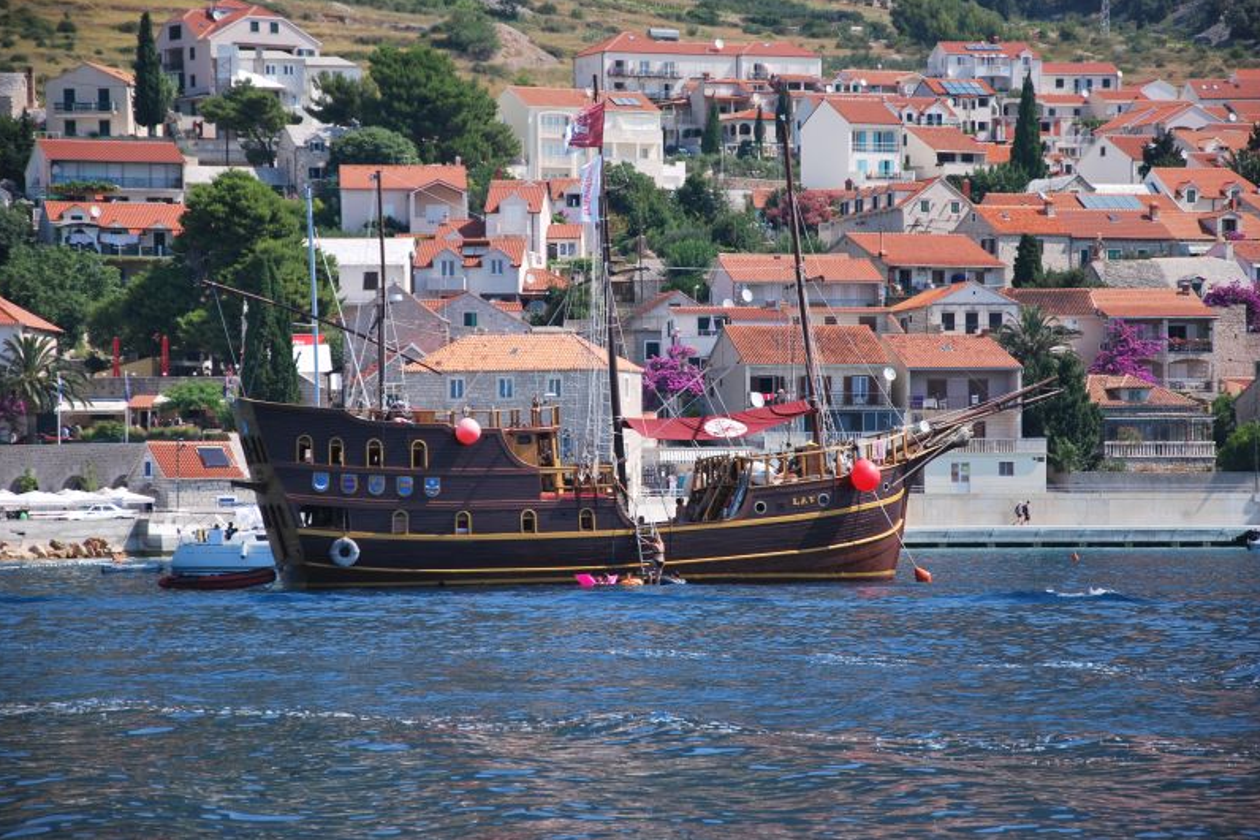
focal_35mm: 148
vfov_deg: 9.3
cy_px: 421
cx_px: 628
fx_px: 5181
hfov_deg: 13.9
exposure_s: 1/500
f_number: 5.6
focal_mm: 98
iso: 160
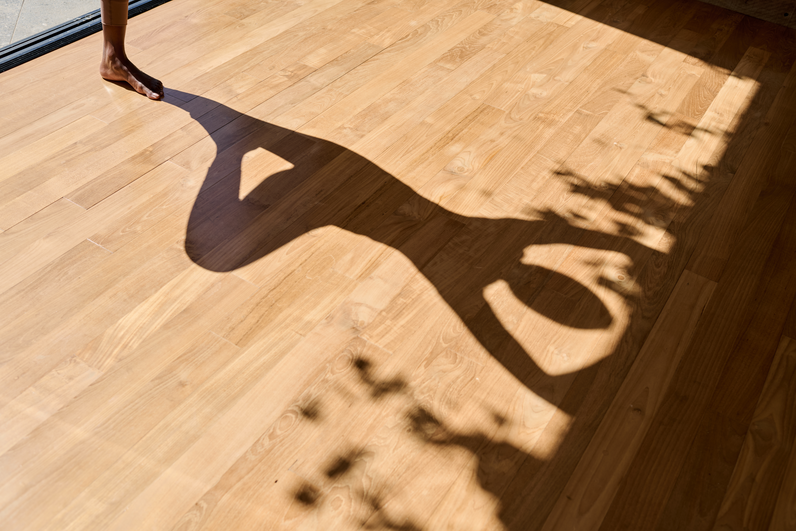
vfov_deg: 37.9
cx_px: 398
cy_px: 266
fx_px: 774
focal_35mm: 35
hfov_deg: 54.4
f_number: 4
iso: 200
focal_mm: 35
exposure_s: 1/1000
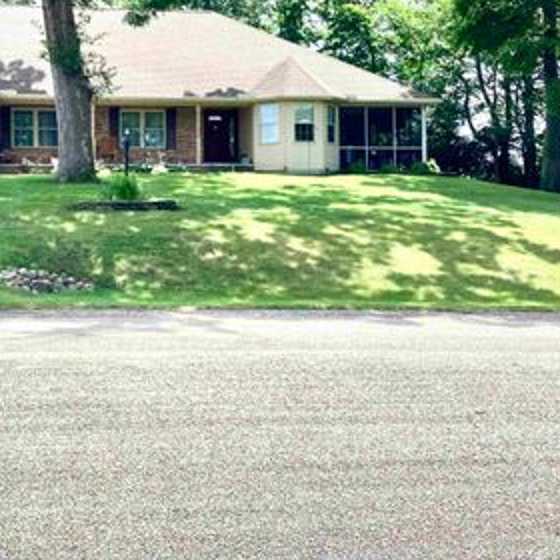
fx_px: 897
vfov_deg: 34.4
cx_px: 176
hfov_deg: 34.3
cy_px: 199
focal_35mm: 49
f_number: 2.4
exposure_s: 1/840
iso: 25
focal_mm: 3.3
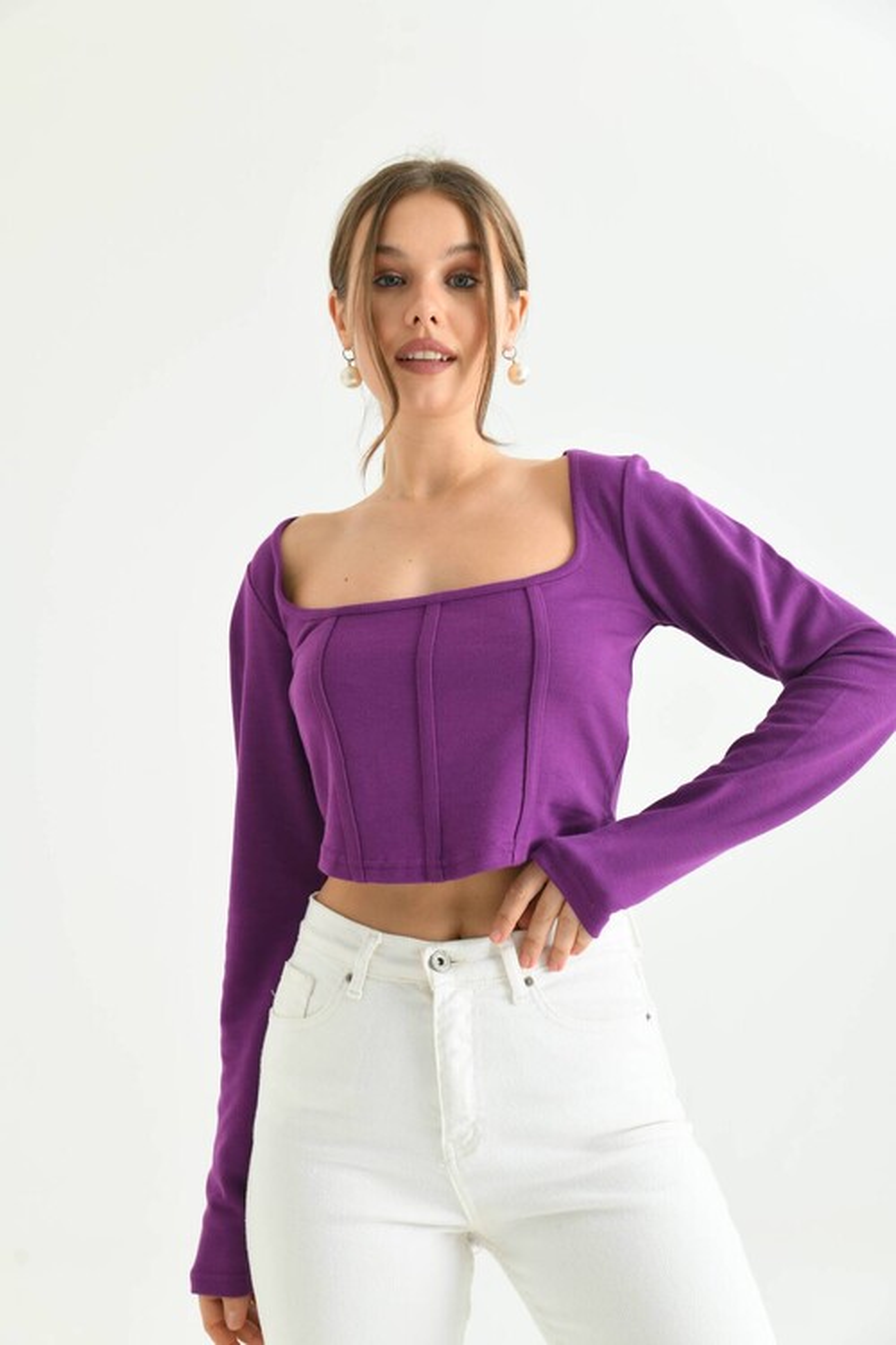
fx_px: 1792
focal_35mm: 48
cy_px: 672
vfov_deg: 41.1
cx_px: 448
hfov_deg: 28.1
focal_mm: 48
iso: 160
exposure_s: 1/125
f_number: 5.6
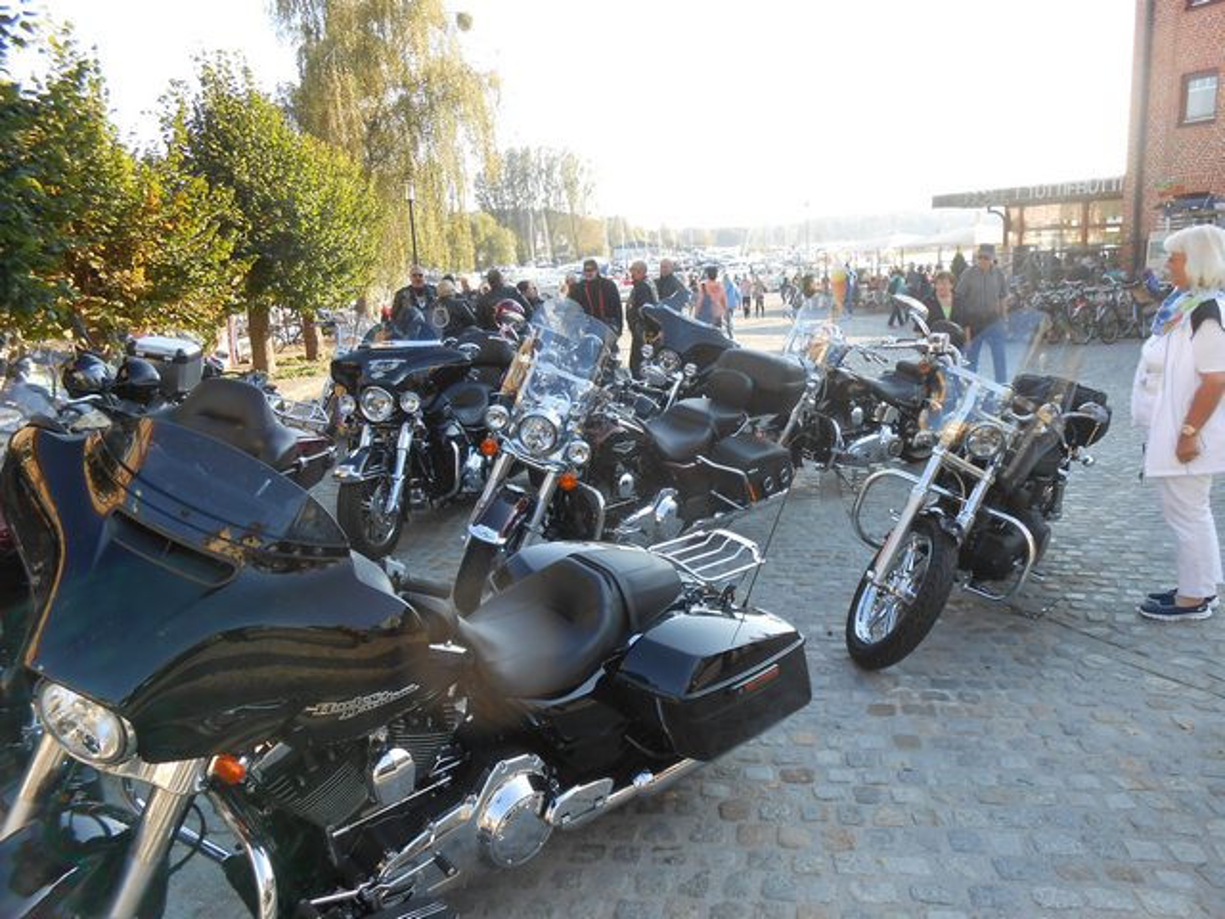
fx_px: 920
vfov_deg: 53.1
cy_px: 460
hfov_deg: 67.3
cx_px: 612
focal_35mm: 26
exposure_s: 1/160
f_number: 3.5
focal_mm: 4.6
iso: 80
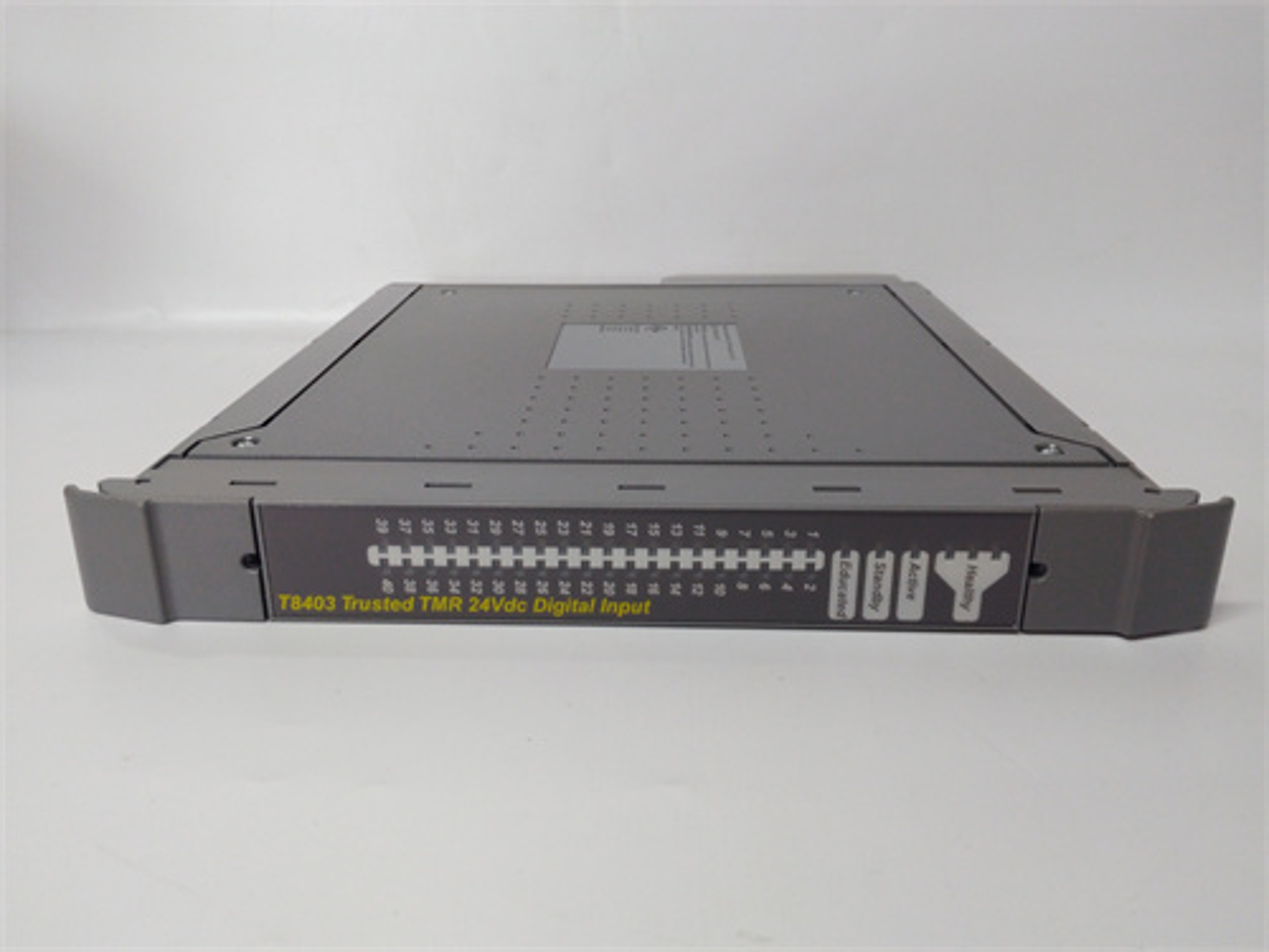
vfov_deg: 51.4
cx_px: 634
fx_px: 990
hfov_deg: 65.3
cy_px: 476
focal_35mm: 27
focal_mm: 3.79
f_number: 2
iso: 148
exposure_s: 1/33
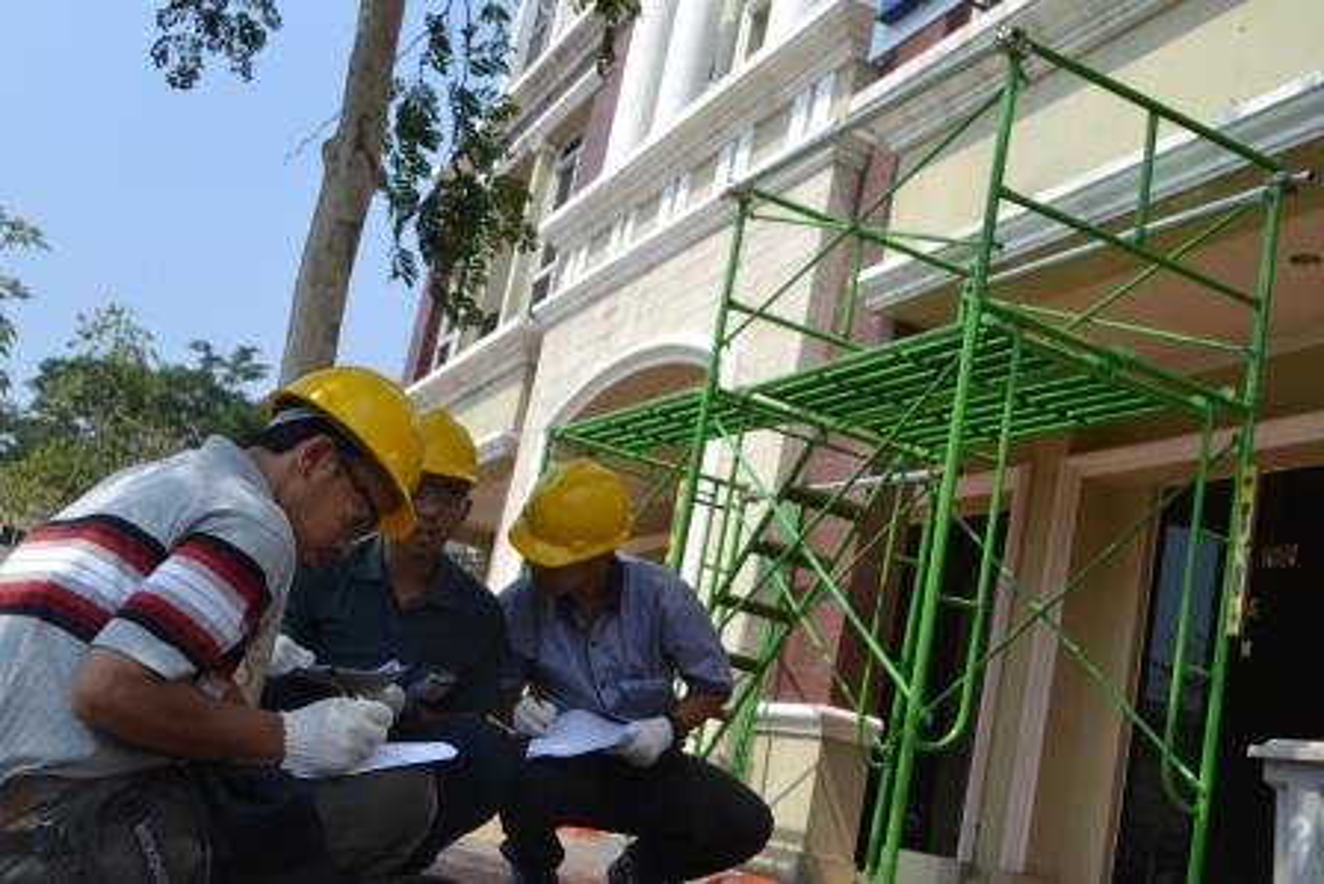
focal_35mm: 39
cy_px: 442
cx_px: 662
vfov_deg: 34.2
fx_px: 1435
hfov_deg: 49.5
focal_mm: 26
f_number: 7.1
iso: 100
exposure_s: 1/200
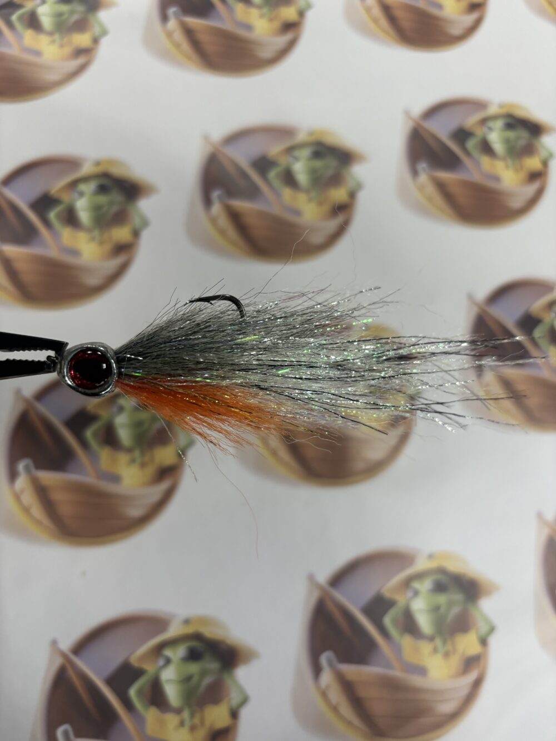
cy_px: 370
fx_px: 557
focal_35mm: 26
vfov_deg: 67.3
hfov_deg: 53.1
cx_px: 278
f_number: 1.6
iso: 125
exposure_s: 1/120
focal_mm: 5.96
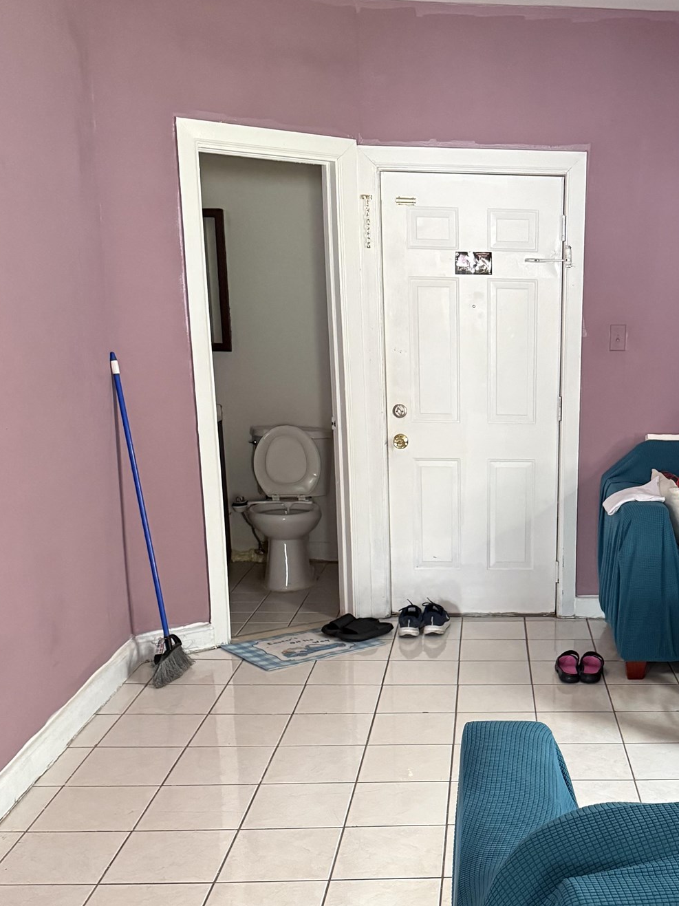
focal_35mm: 42
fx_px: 1099
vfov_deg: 44.2
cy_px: 601
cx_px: 562
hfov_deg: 33.2
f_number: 1.78
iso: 800
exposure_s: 1/60
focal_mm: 6.76
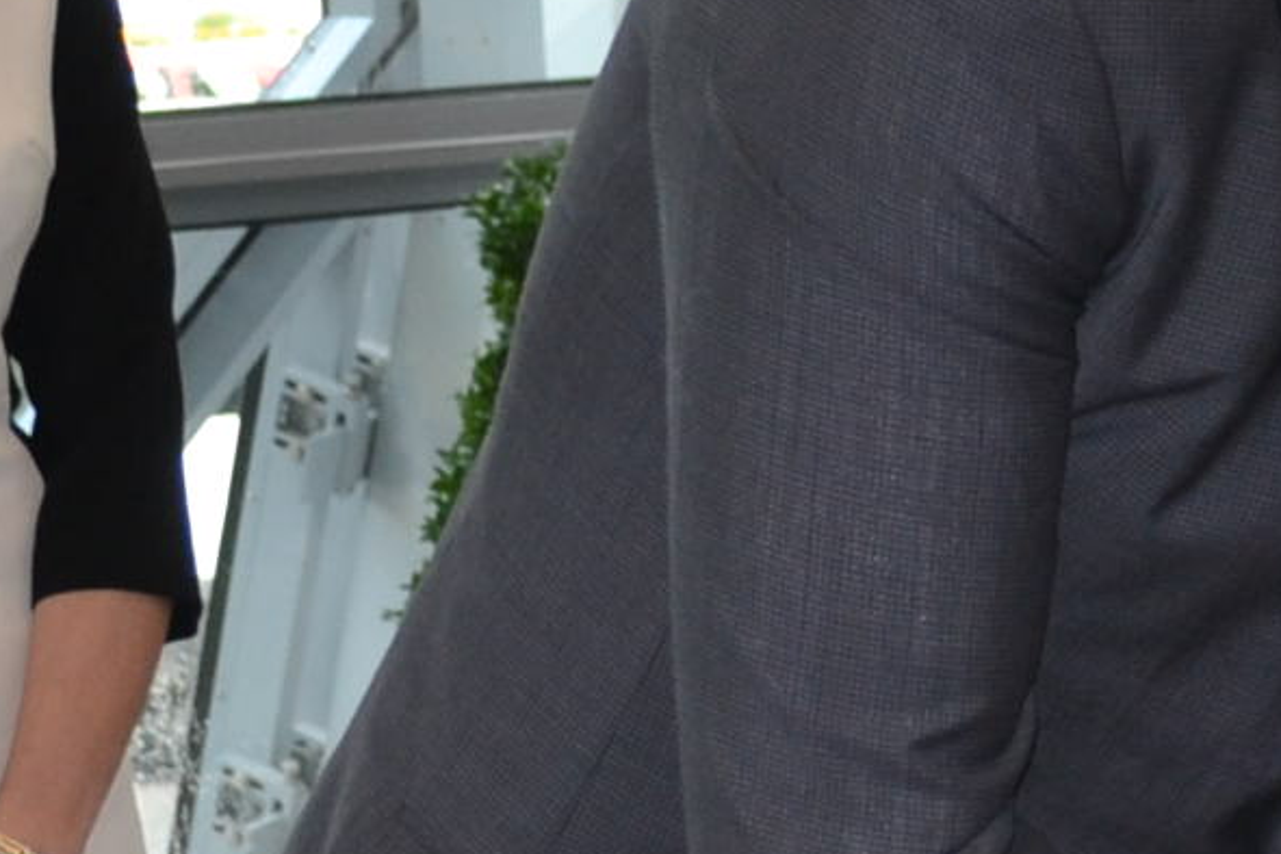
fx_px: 8112
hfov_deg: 8.8
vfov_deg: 6.0
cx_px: 2001
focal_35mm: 228
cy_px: 349
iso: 400
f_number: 4.2
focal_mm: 26
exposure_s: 1/100
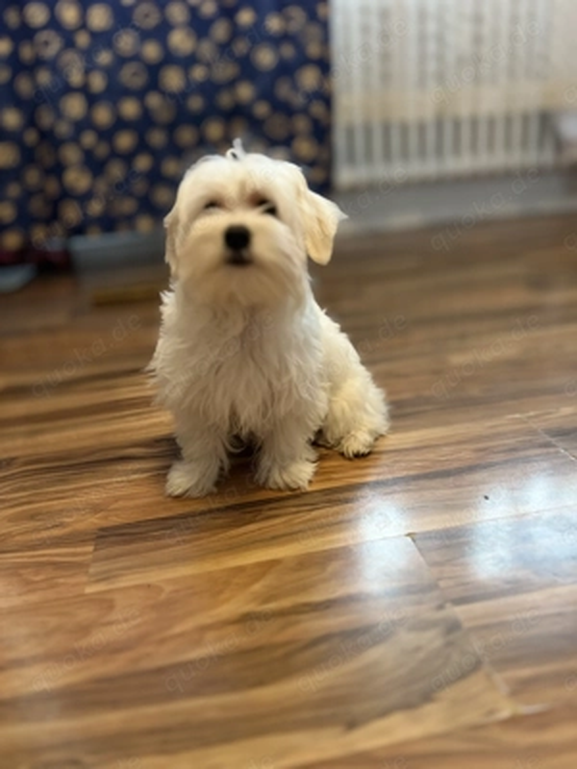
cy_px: 384
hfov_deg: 53.1
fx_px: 578
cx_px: 288
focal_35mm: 26
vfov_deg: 67.3
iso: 160
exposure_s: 1/50
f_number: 1.5
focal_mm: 5.7
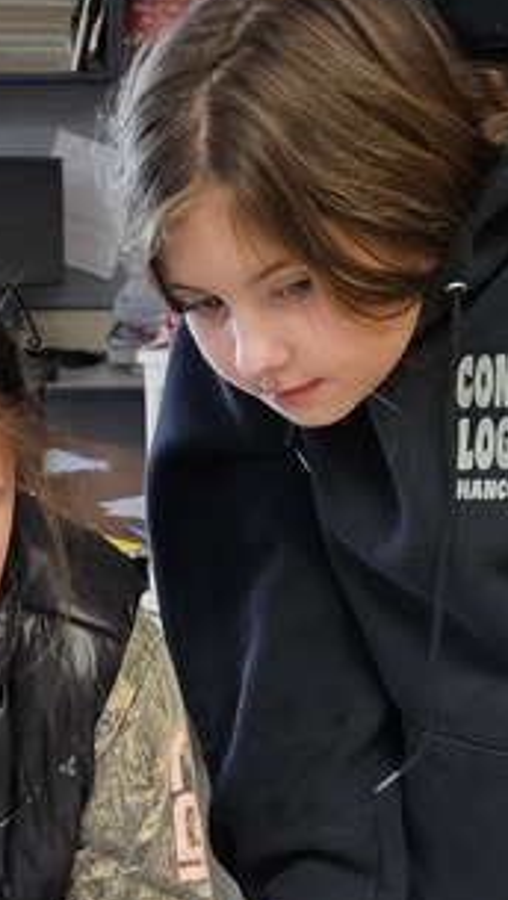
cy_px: 1086
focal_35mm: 84
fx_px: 2008
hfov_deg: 14.3
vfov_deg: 23.1
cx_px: 47
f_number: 1.8
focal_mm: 5.4
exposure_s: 1/120
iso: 320
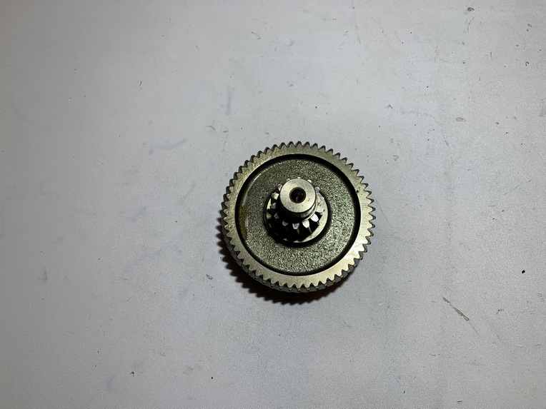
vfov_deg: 53.1
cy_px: 204
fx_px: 410
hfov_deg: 67.3
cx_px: 273
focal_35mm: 26
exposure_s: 1/152
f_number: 1.8
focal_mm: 4.25
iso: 25
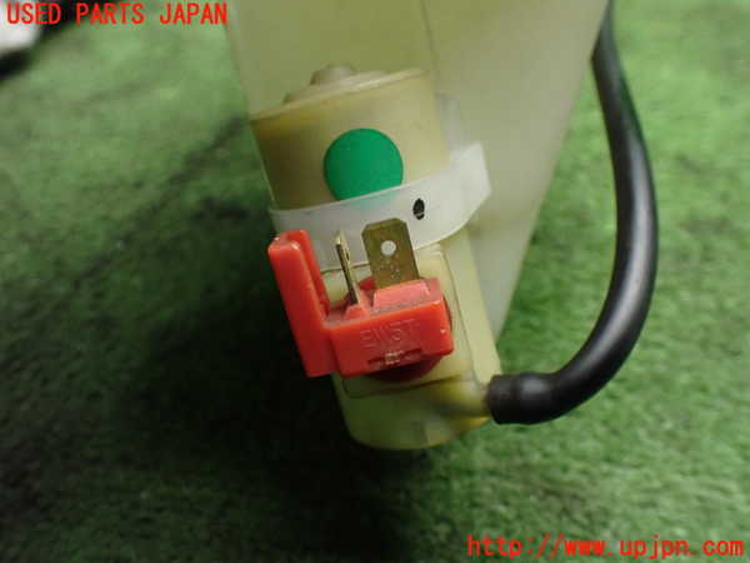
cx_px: 375
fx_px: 650
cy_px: 282
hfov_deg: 60.0
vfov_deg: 46.8
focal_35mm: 30
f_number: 2.3
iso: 800
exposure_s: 1/80
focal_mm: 5.4
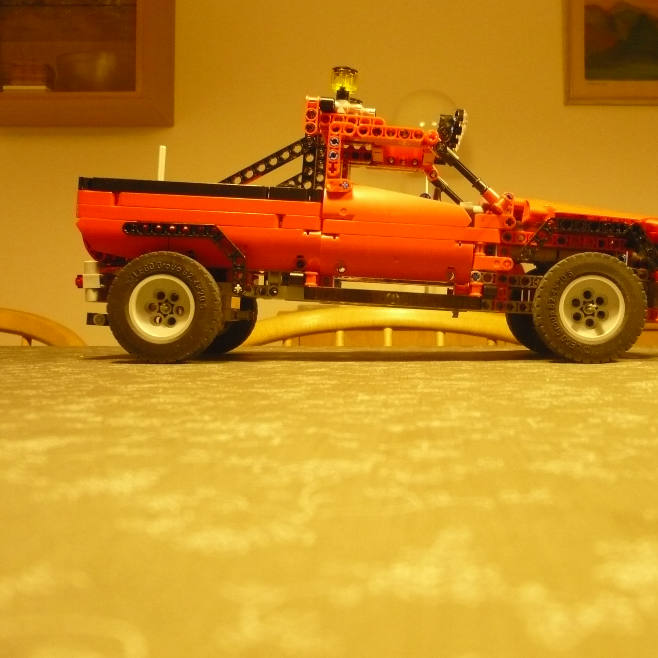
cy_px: 328
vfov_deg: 40.0
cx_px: 390
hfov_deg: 39.9
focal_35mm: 42
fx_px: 903
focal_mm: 5.8
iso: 400
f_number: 2.8
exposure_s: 1/6
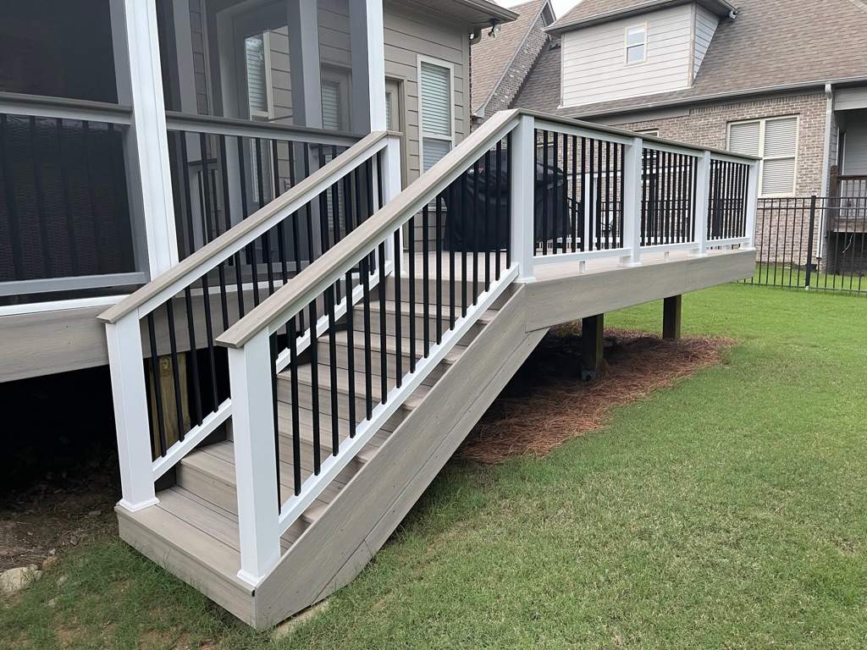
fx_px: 651
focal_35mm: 26
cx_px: 434
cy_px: 325
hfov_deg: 67.3
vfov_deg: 53.1
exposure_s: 1/80
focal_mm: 5.1
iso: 125
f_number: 1.6
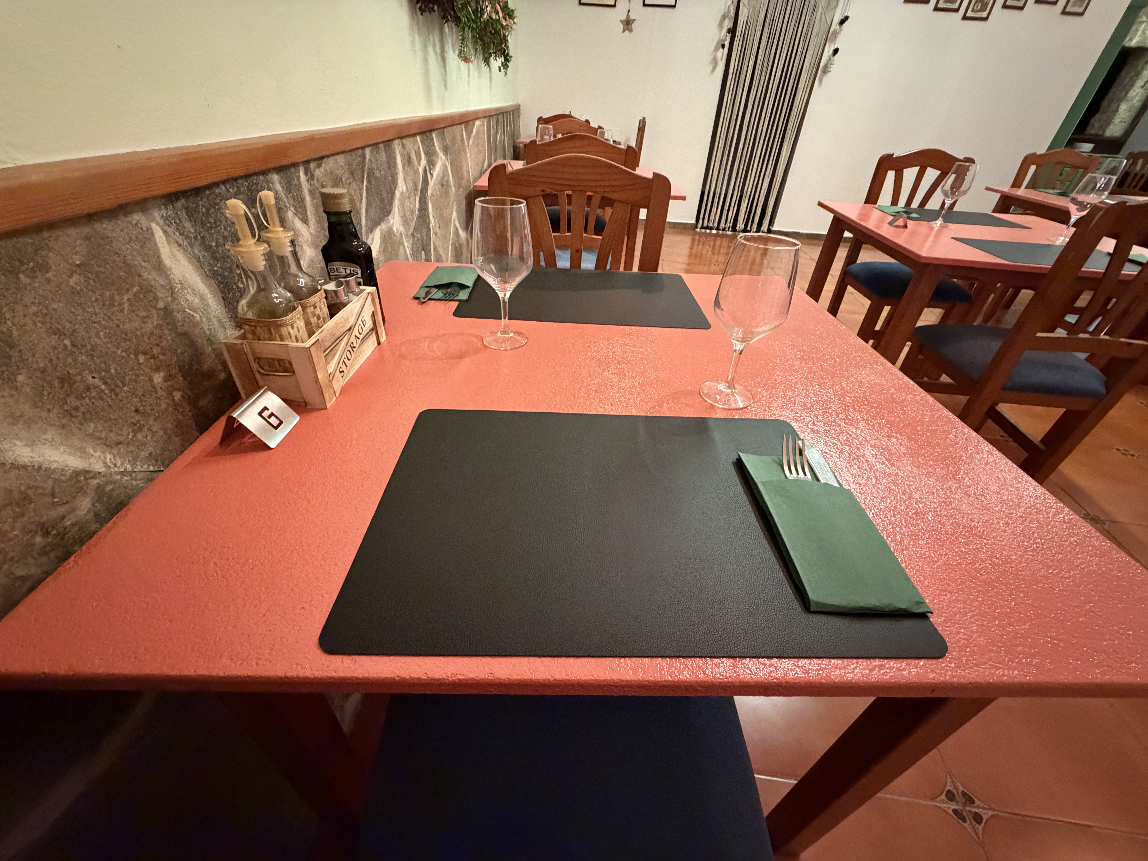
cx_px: 574
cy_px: 430
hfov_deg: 102.1
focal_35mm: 14
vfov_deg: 85.7
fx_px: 464
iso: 1250
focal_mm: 2.22
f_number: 2.2
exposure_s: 1/50
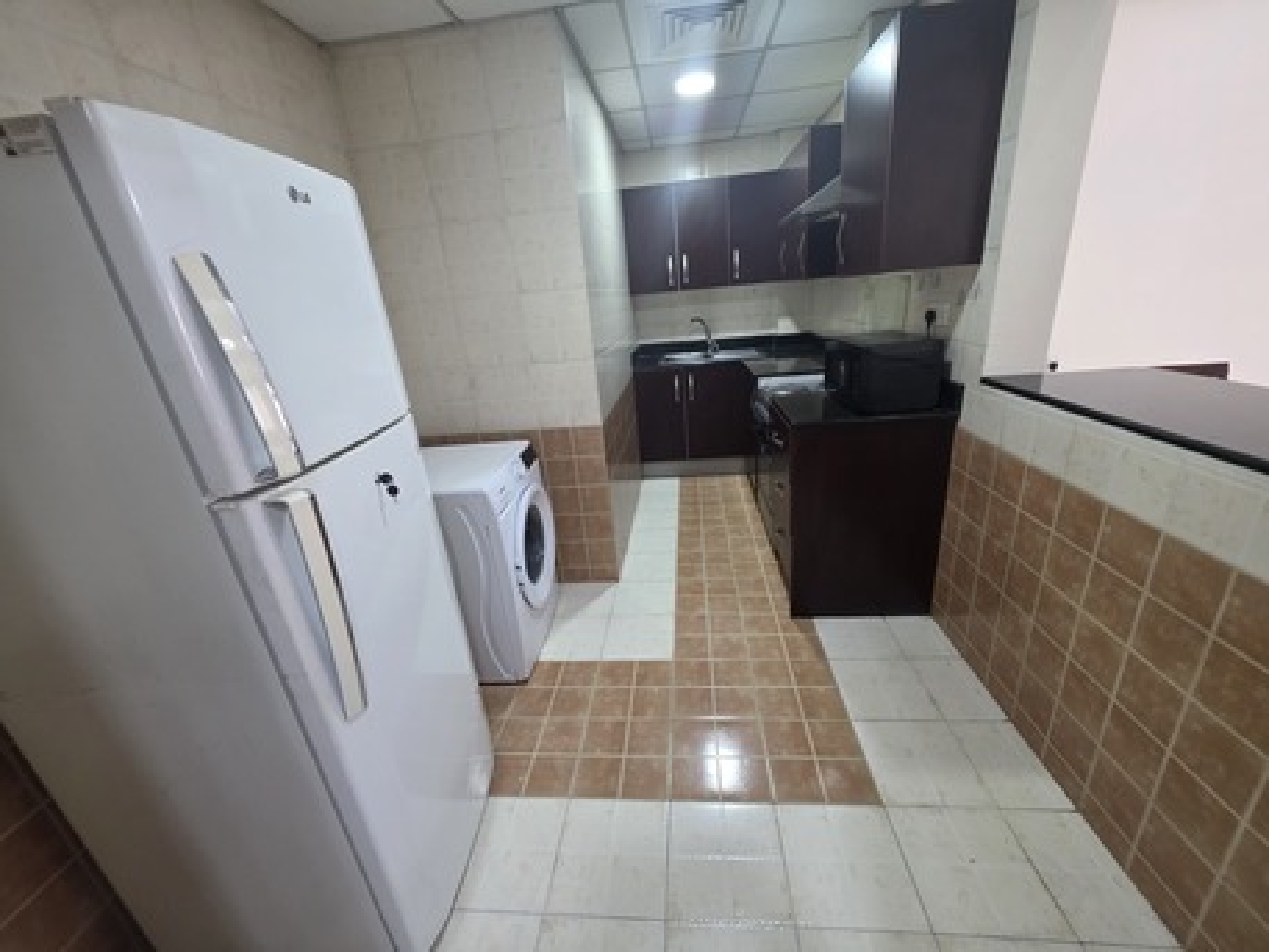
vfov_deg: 89.9
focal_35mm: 13
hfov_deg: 106.2
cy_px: 476
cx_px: 634
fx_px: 477
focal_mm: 2.2
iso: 200
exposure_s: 1/50
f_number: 1.9
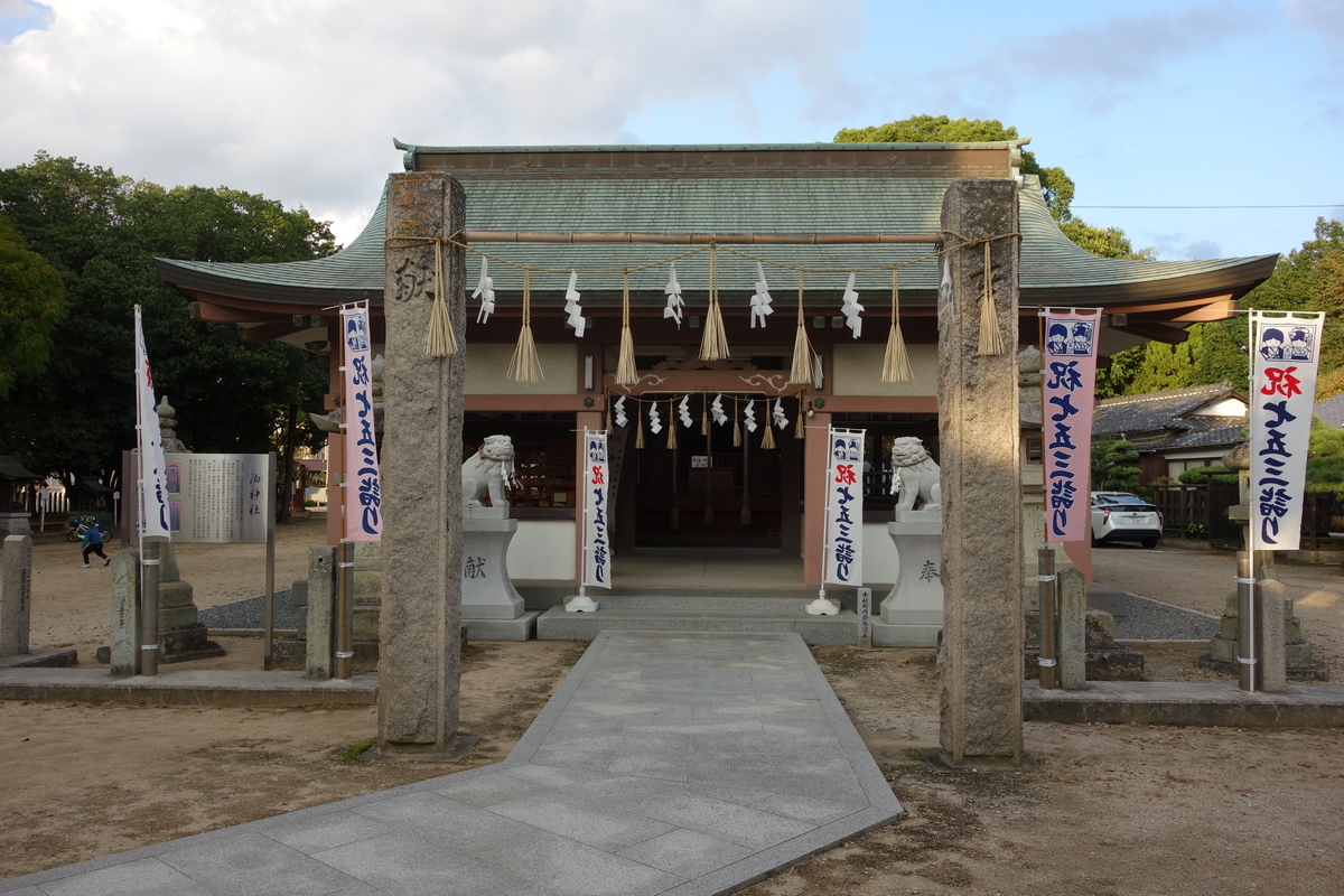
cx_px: 672
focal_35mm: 28
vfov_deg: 46.4
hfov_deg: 65.5
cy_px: 448
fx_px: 1045
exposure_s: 1/100
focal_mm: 10.4
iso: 125
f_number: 5.6
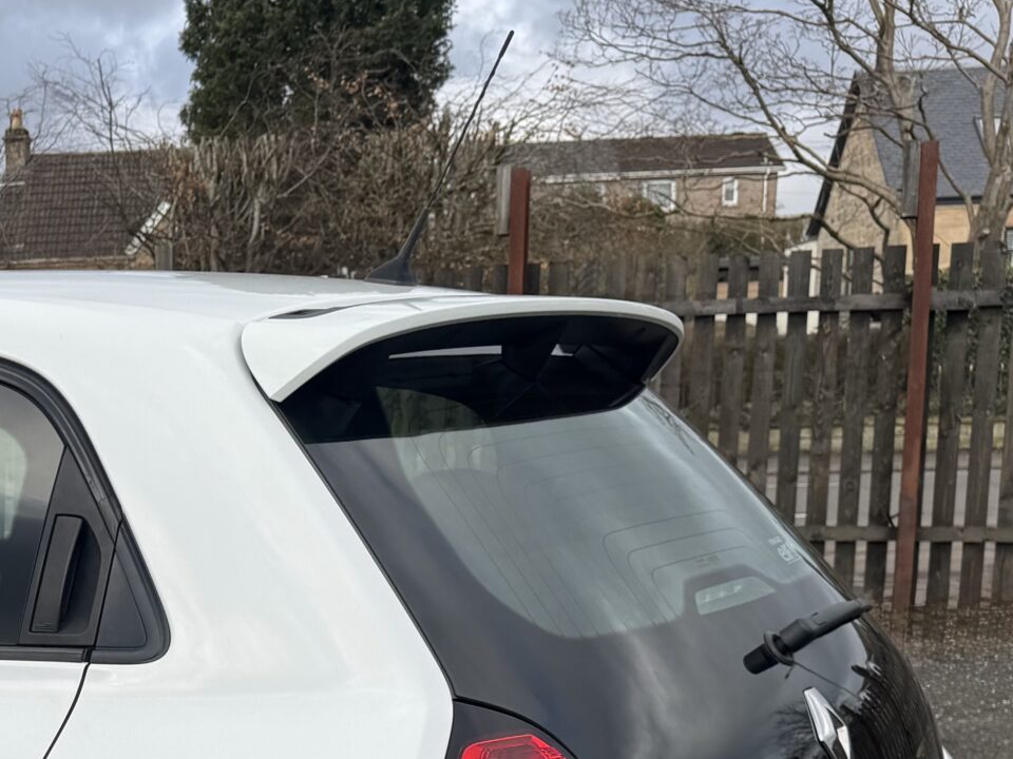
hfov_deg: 28.7
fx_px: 1873
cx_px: 51
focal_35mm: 64
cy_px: 772
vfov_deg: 22.0
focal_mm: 6.76
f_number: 1.78
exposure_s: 1/2833
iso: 80
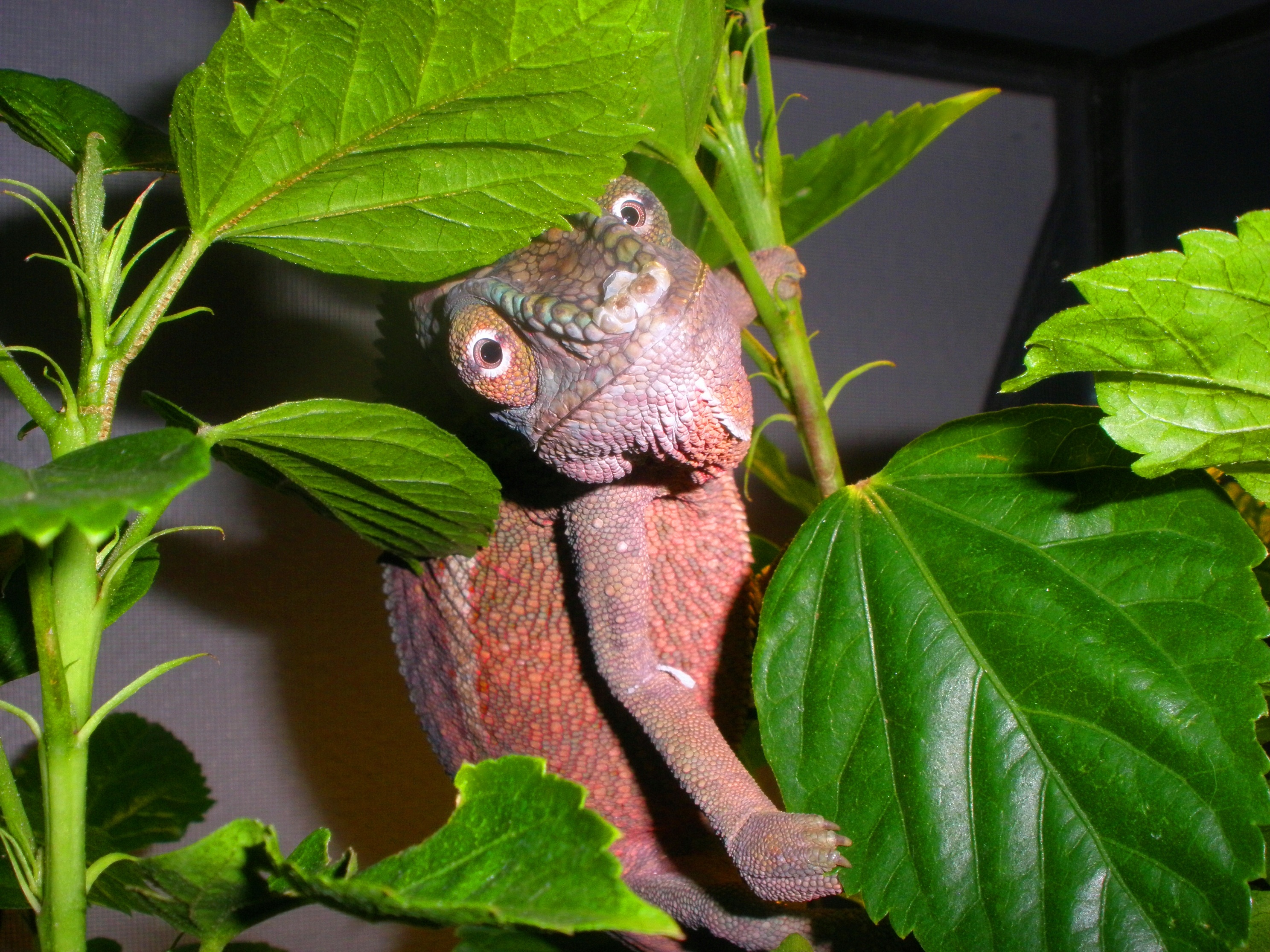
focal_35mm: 44
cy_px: 476
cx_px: 635
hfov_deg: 42.9
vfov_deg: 32.9
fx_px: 1614
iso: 160
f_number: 6.4
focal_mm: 7.7
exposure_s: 1/40
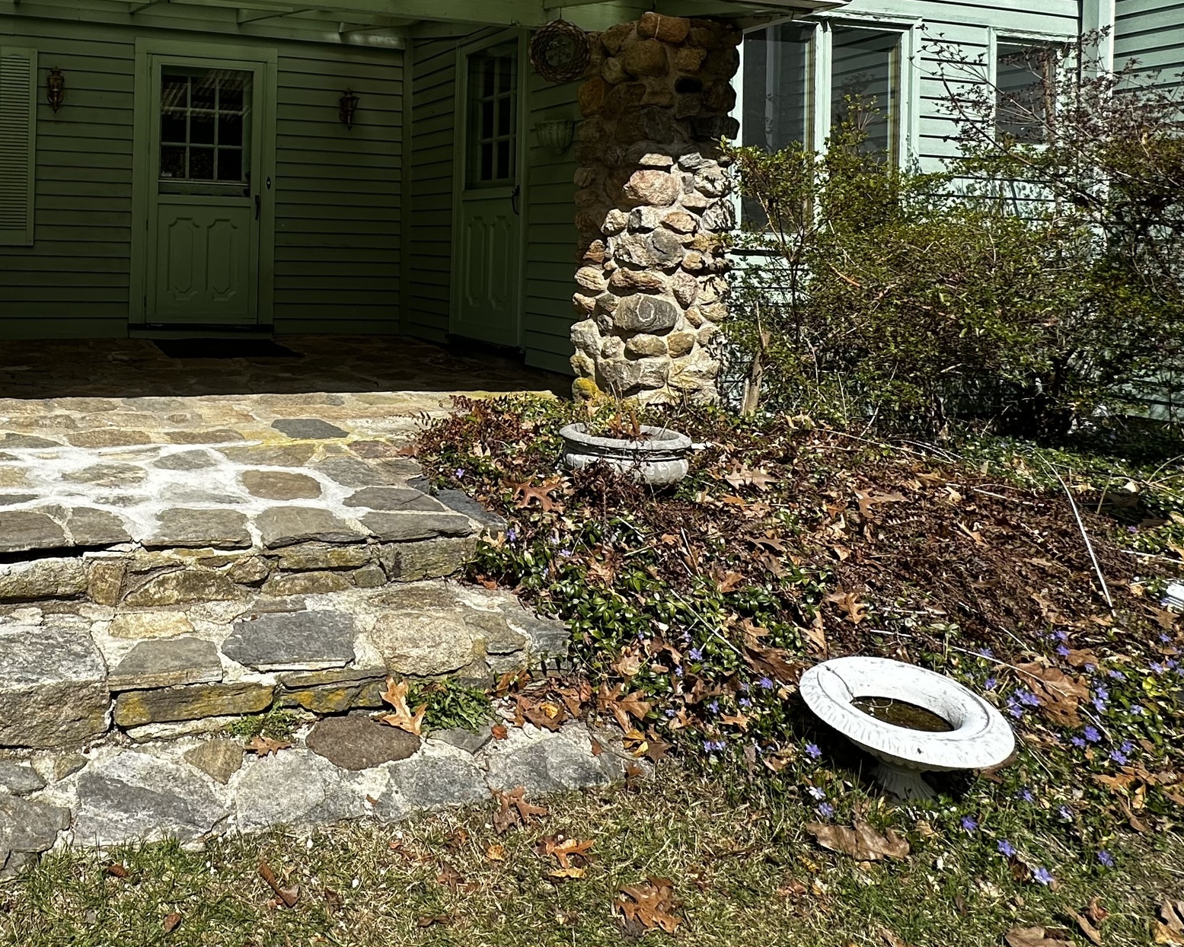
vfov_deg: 51.0
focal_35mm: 27
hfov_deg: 58.5
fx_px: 946
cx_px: 214
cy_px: 242
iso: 50
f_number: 2.2
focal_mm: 2.22
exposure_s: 1/1182
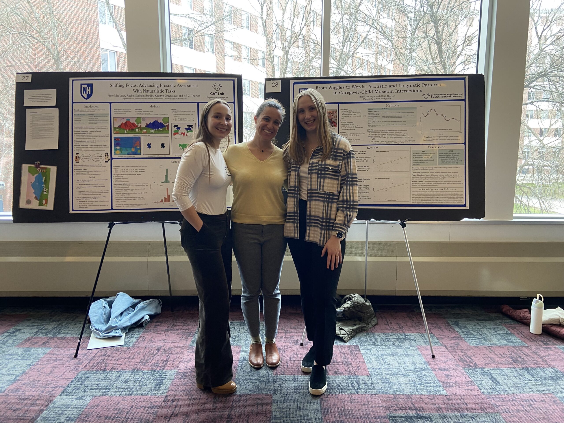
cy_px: 212
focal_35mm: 26
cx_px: 282
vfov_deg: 53.1
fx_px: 424
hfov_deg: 67.3
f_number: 1.8
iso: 80
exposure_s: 1/60
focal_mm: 4.25
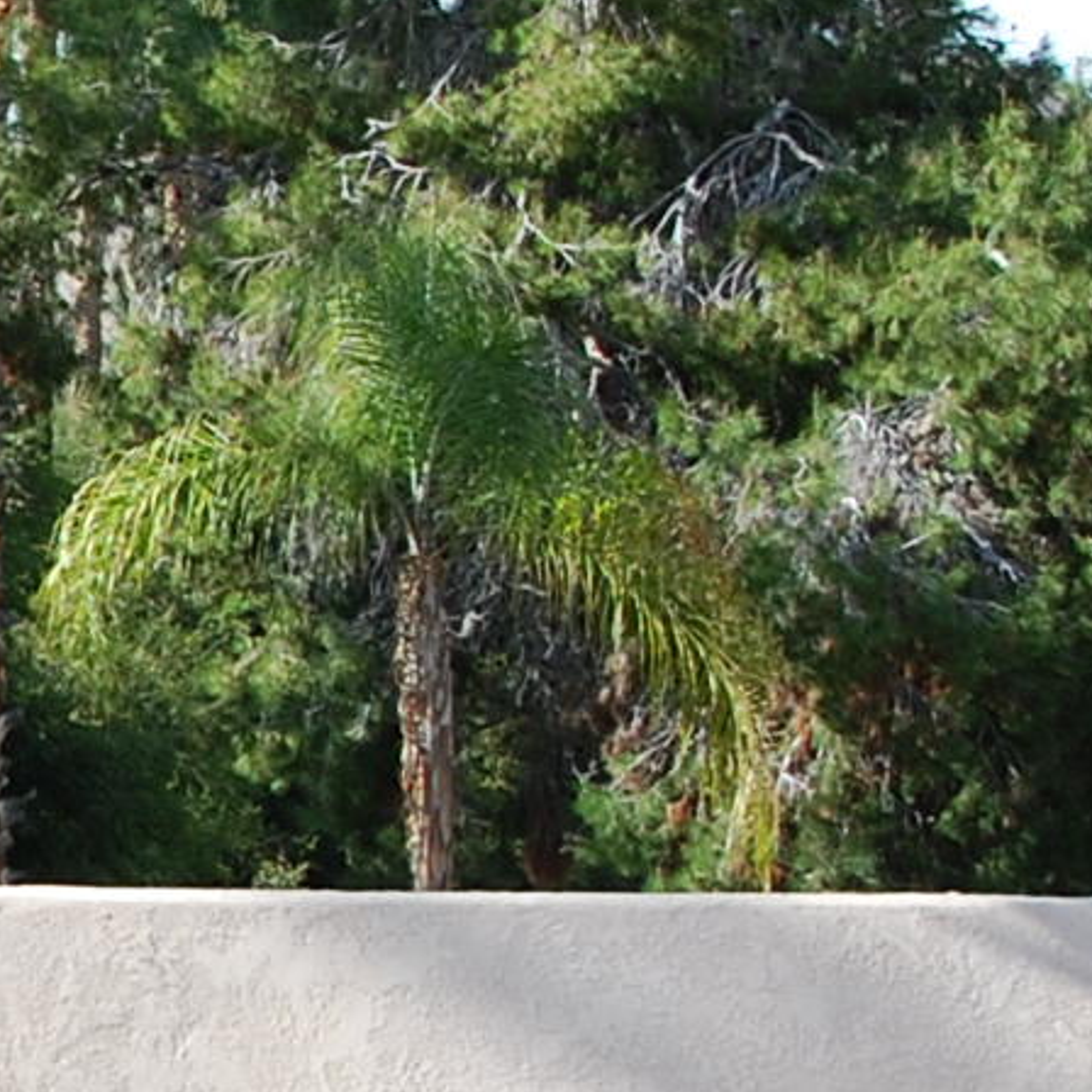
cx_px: -1055
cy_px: 819
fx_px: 9422
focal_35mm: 264
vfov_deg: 6.6
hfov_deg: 6.4
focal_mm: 32
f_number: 6.3
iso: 100
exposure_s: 1/160
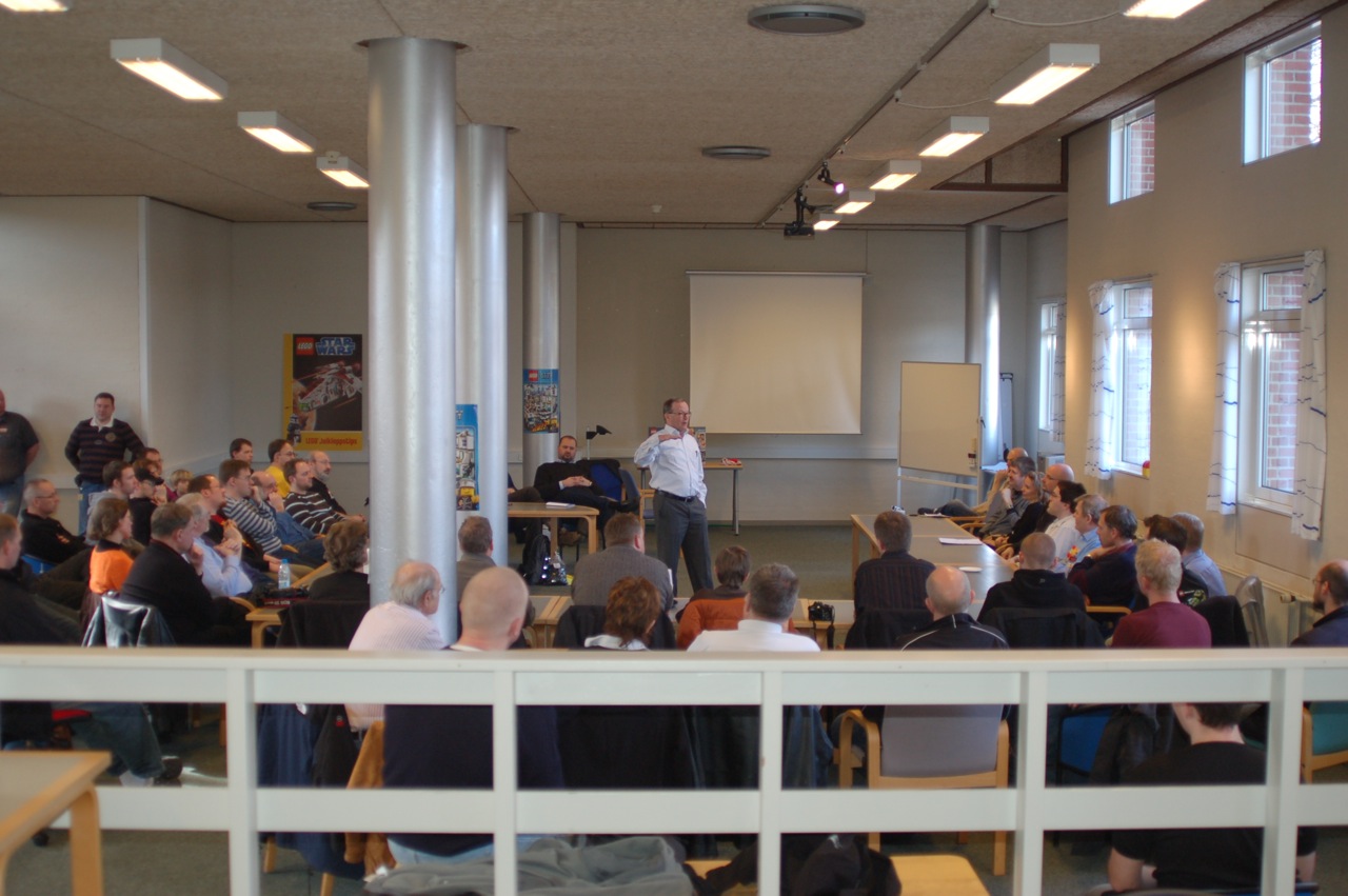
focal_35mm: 42
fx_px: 1571
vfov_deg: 31.8
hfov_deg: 46.4
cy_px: 448
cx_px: 674
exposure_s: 1/100
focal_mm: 28
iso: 400
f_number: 2.8
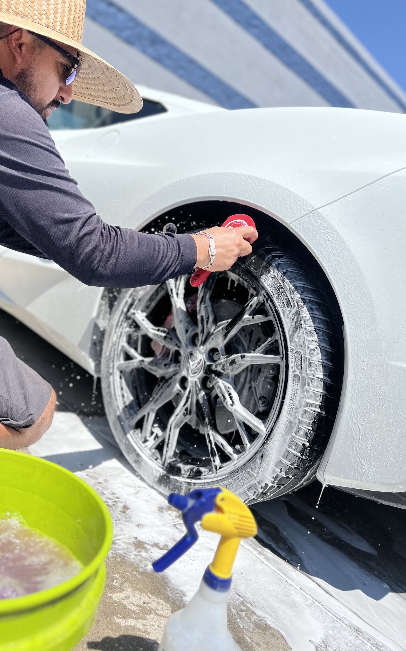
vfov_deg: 66.5
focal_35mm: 28
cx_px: 164
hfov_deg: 44.3
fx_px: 496
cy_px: 329
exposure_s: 1/4630
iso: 50
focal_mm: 5.7
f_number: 1.5
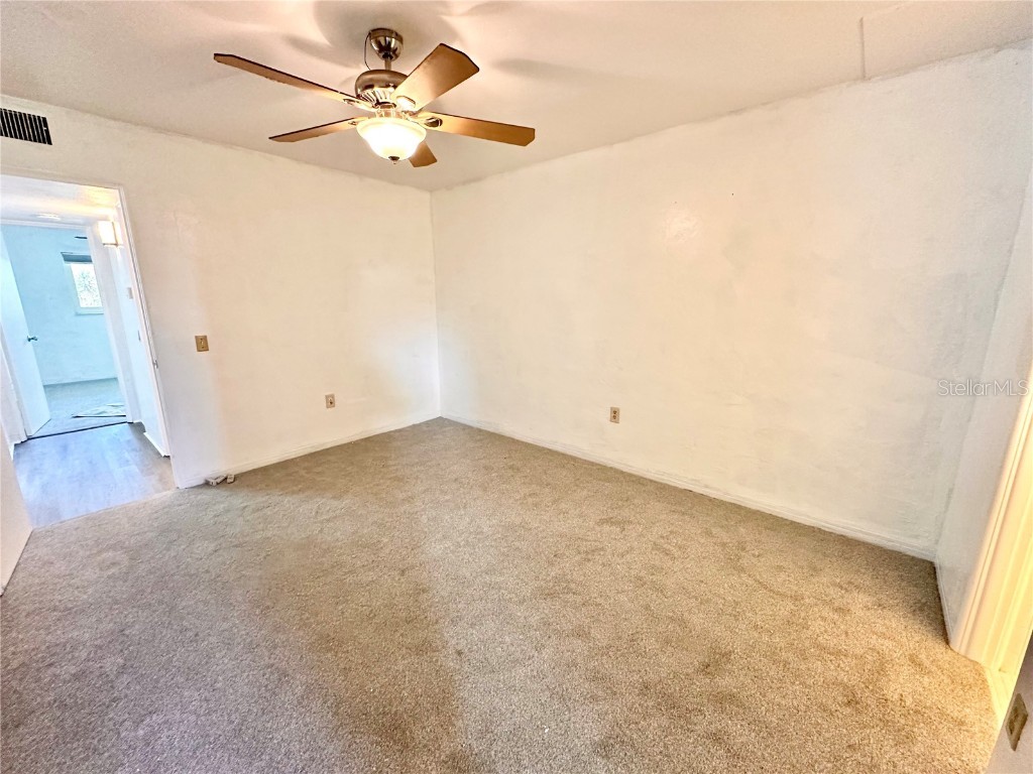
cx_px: 516
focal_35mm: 14
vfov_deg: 85.7
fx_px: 418
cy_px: 387
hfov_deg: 102.1
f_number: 2.2
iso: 320
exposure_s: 1/60
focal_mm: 2.22
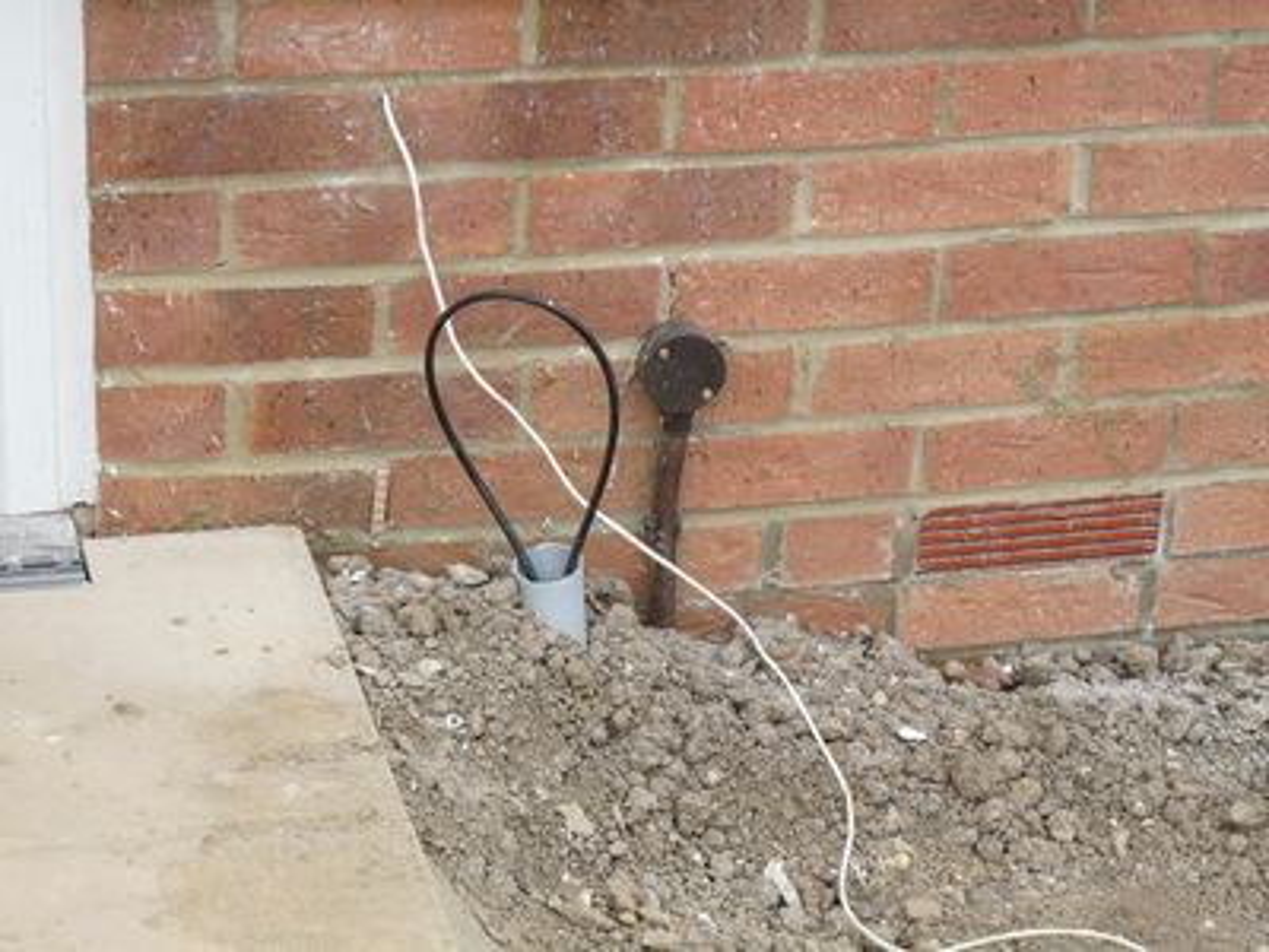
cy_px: 476
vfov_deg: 14.1
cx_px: 634
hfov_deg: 18.7
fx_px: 3849
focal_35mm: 105
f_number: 4.5
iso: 100
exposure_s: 1/250
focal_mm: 18.7
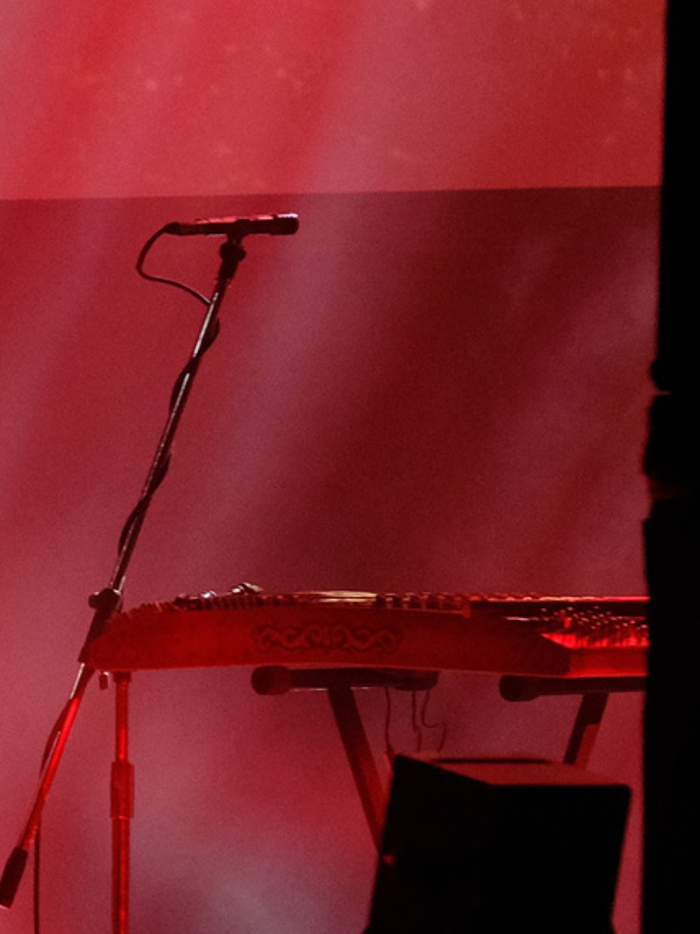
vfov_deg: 5.5
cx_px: -1019
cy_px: 521
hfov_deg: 4.0
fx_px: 9764
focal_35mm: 362
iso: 1600
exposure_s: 1/125
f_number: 3.2
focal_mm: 56
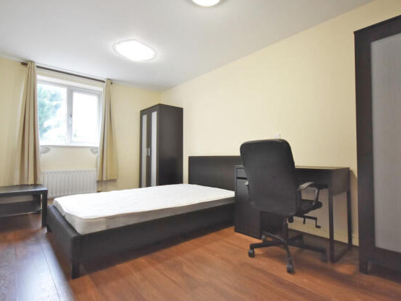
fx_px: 197
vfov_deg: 74.7
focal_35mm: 17
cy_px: 149
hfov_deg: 90.7
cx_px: 221
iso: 2000
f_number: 4
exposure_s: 1/60
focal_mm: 10
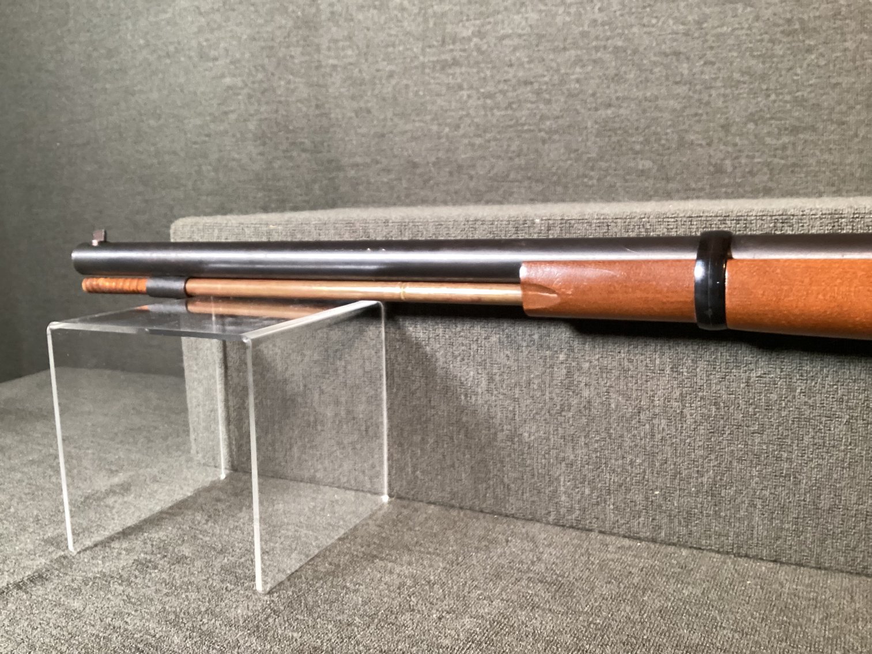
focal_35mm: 31
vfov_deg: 45.4
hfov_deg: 58.3
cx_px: 436
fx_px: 781
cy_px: 327
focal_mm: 3.3
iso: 250
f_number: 2.4
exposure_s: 1/40
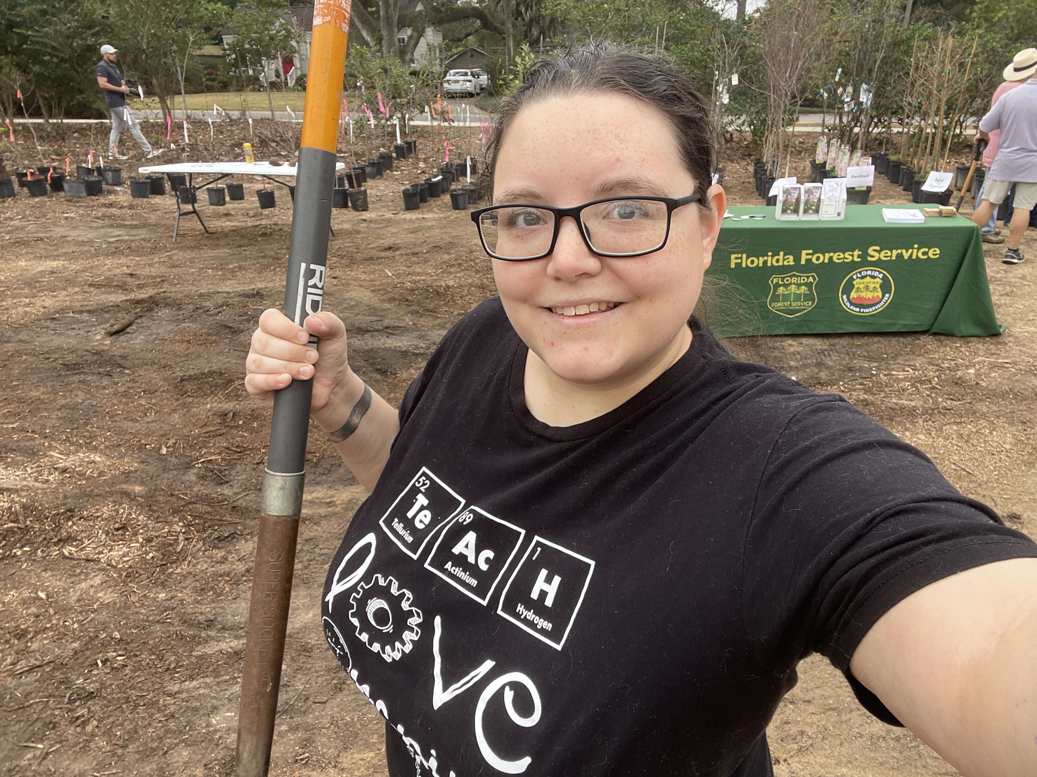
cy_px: 388
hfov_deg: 73.9
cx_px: 518
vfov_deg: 58.9
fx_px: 689
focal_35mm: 23
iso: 25
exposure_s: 1/121
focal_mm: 2.71
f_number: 2.2
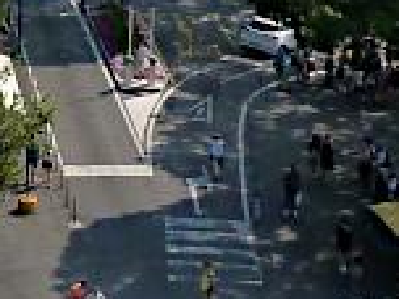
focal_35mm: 197
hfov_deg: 9.5
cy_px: -312
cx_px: -360
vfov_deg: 7.2
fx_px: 2271
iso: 125
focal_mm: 4.1
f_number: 5.6
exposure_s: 1/400
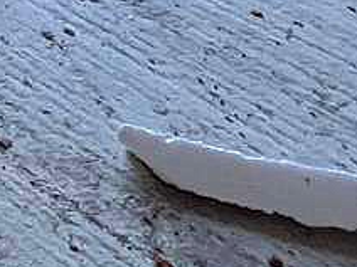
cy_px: -567
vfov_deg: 10.5
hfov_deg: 14.0
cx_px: -524
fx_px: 949
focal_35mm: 92
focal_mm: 1.57
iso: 40
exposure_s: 1/99
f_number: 1.8
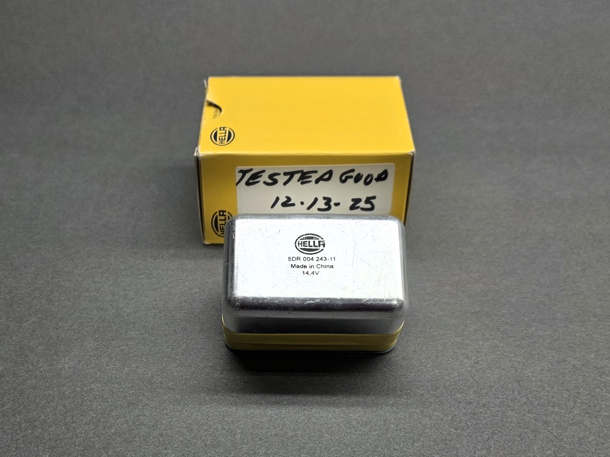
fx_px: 405
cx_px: 305
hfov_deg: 73.9
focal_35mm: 23
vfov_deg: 58.9
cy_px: 228
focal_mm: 6.3
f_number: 1.7
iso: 16
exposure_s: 1/120
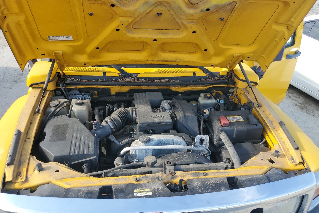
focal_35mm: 28
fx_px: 248
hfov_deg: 65.5
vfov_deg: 46.4
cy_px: 112
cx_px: 159
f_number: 1.5
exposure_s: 1/667
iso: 50
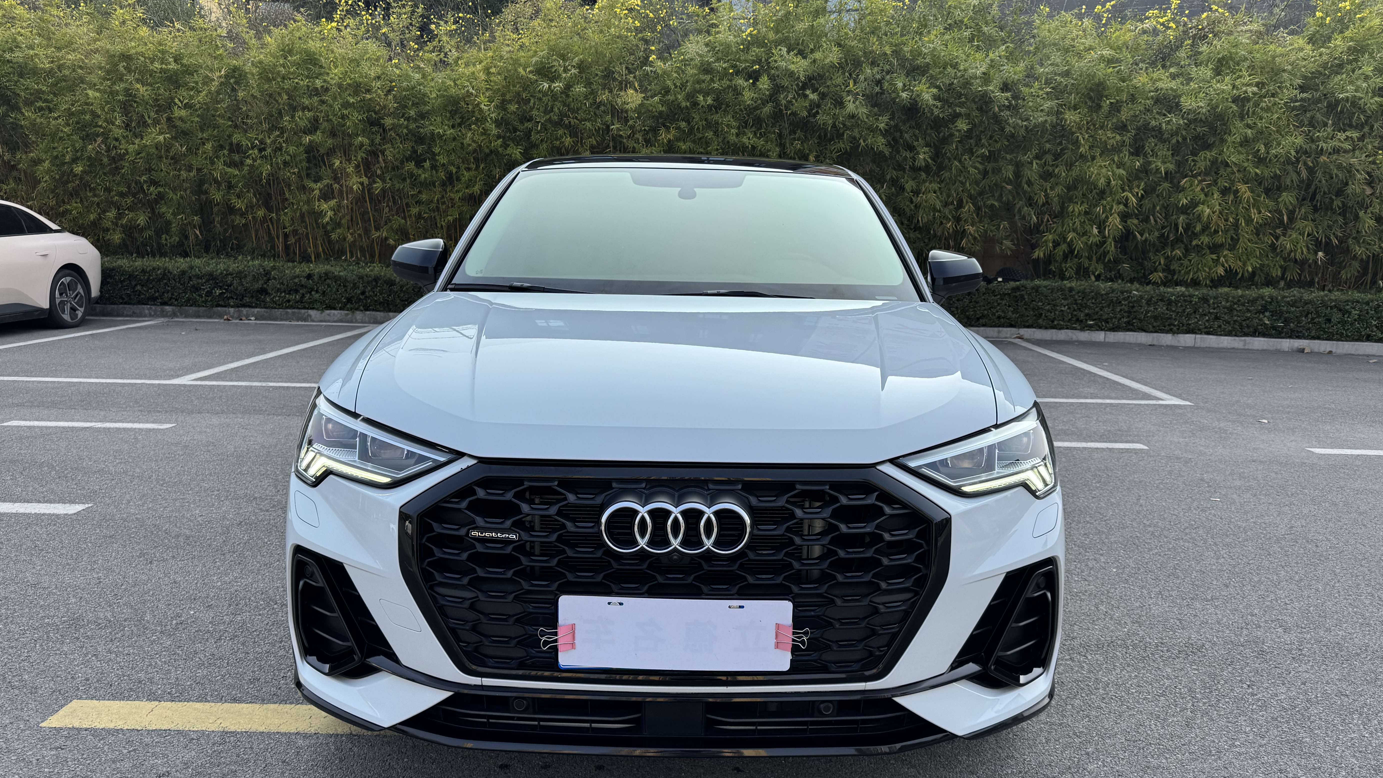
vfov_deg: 42.8
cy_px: 428
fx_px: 990
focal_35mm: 27
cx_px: 706
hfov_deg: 69.9
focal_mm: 6.76
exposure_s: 1/2041
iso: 80
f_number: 1.78
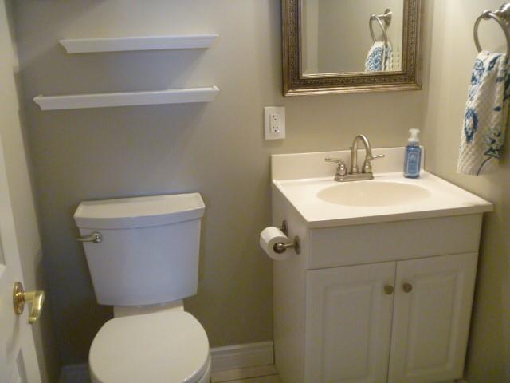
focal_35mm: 35
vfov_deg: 40.7
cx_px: 255
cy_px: 192
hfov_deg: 52.6
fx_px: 516
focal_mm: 6.3
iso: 400
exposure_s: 1/25
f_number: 3.5
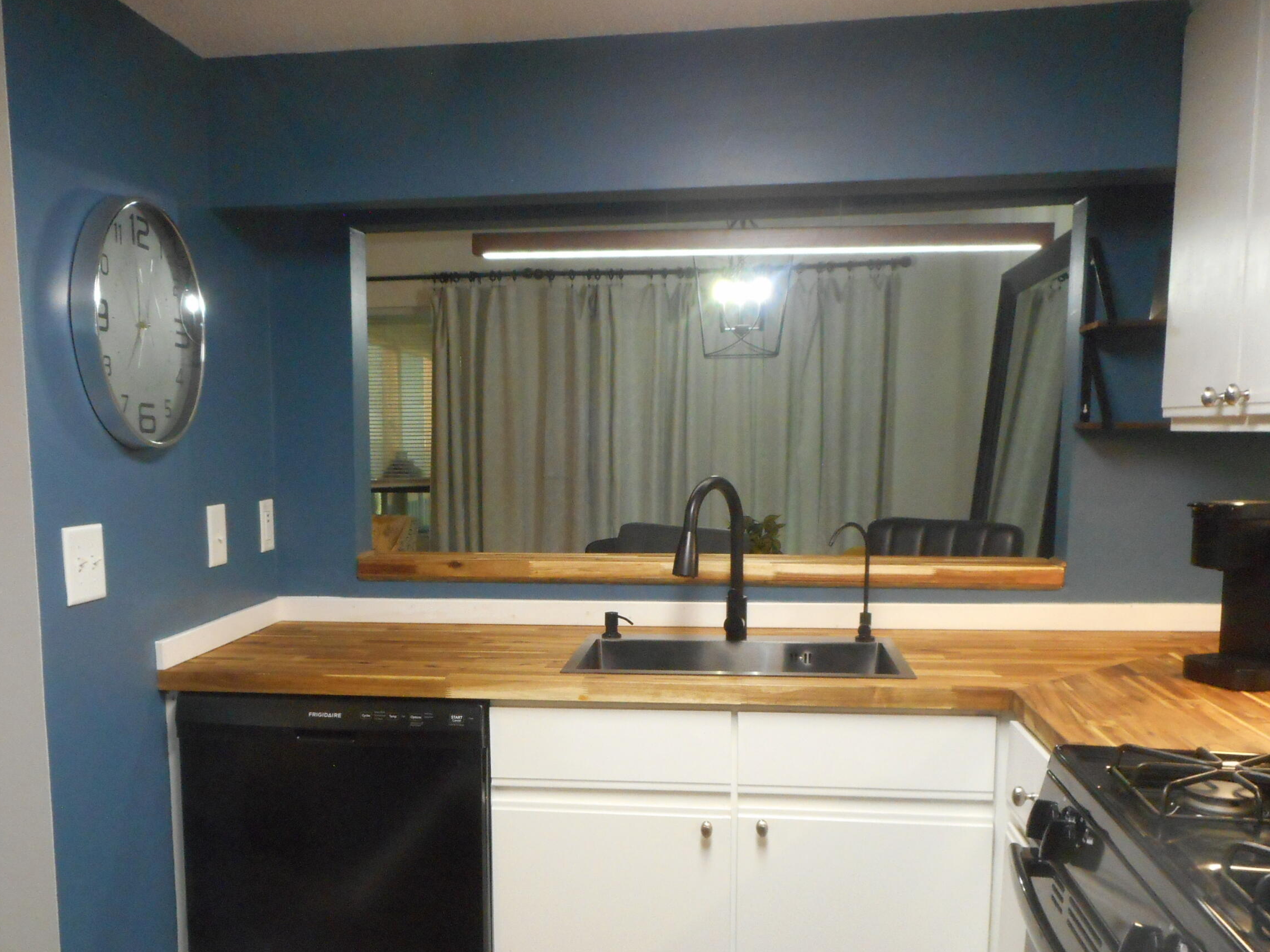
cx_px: 538
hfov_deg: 55.1
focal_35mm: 33
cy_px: 607
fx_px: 1211
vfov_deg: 42.6
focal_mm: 4.5
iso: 500
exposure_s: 1/25
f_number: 3.7
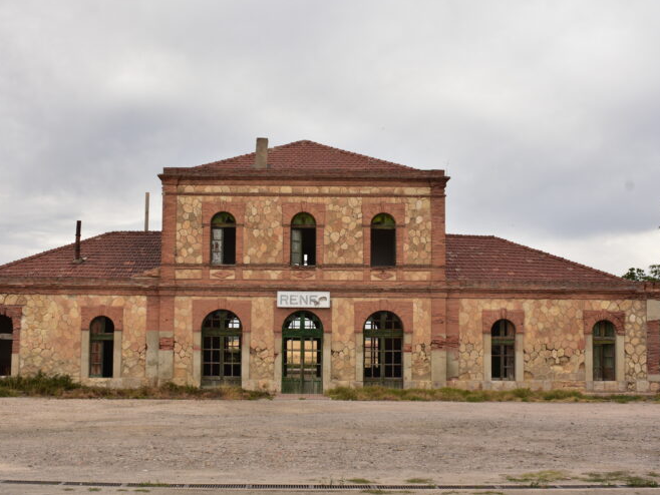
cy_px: 246
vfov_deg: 31.5
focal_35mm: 46
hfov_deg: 41.2
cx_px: 305
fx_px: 877
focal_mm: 28
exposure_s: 1/125
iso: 100
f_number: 7.1
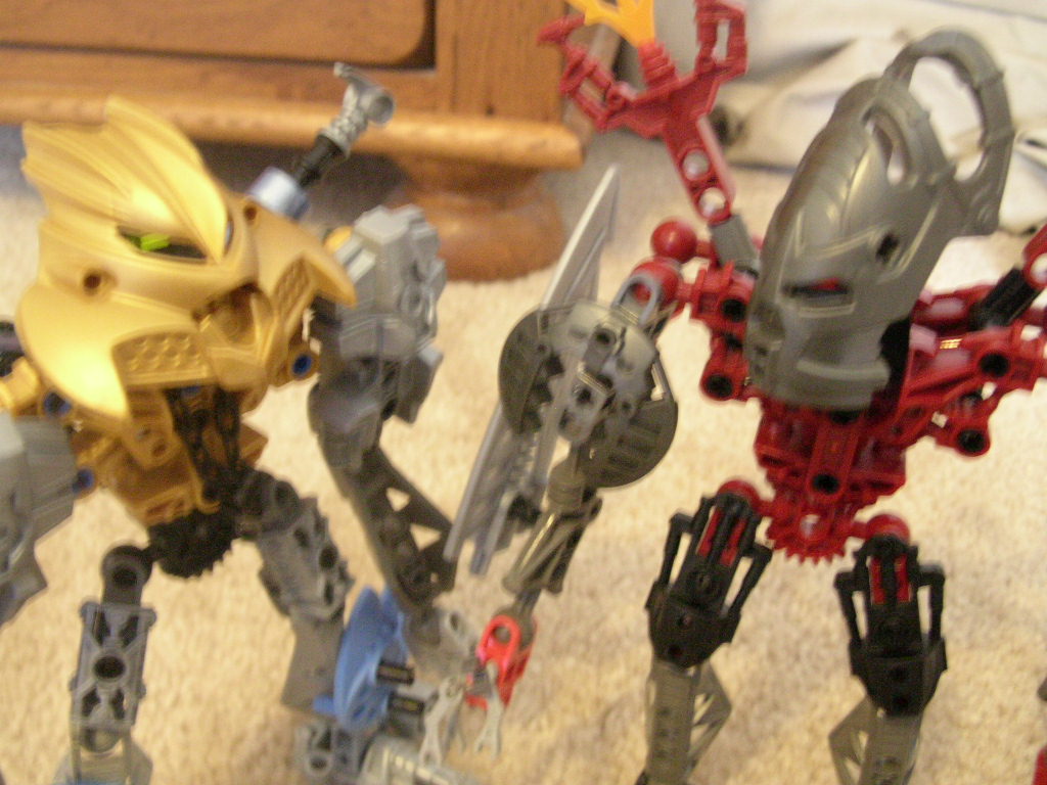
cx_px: 524
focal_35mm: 36
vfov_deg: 39.7
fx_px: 1089
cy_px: 392
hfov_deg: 51.4
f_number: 2.7
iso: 300
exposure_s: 1/2.6
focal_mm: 6
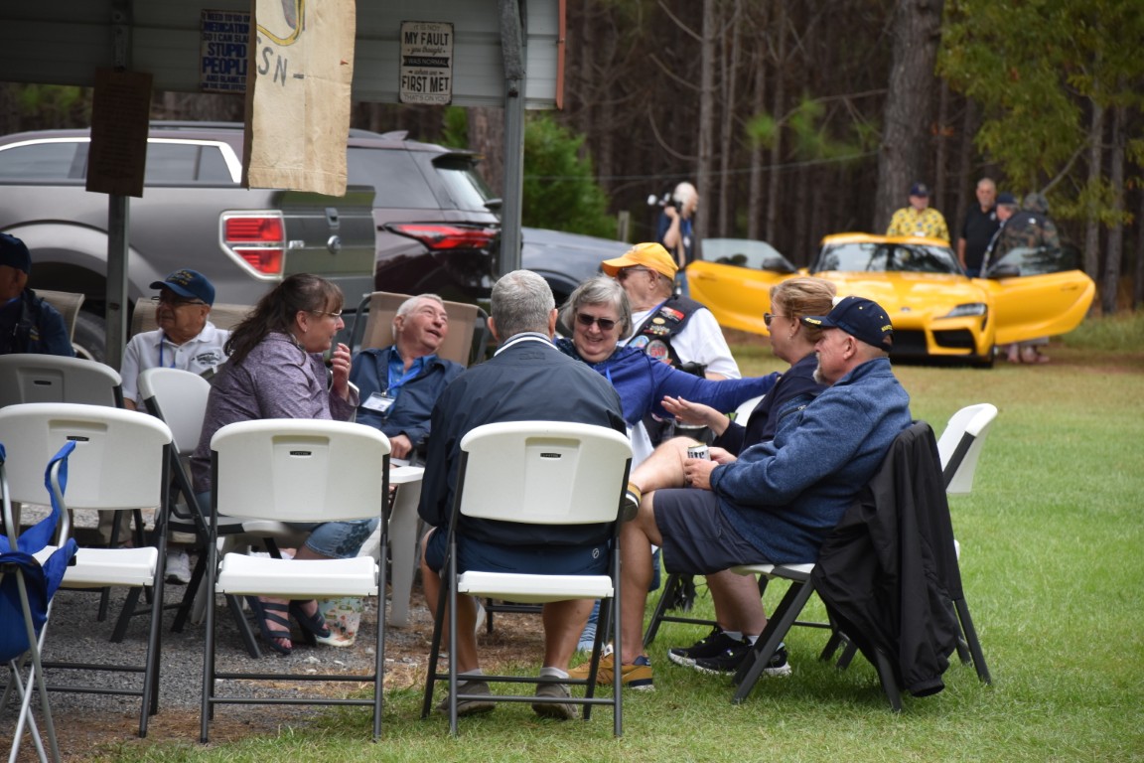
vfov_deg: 8.7
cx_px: 572
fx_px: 5005
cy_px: 382
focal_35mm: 158
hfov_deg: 13.0
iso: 400
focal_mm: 105
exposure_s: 1/500
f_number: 5.6
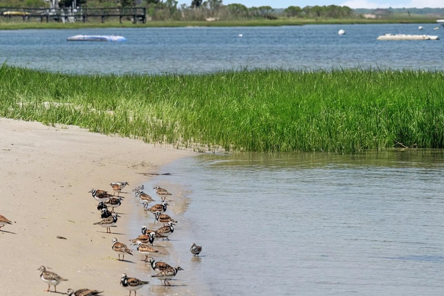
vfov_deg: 5.9
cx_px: 226
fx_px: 2861
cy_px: 117
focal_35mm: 232
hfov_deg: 8.9
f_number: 8
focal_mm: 145
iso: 400
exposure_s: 1/6400
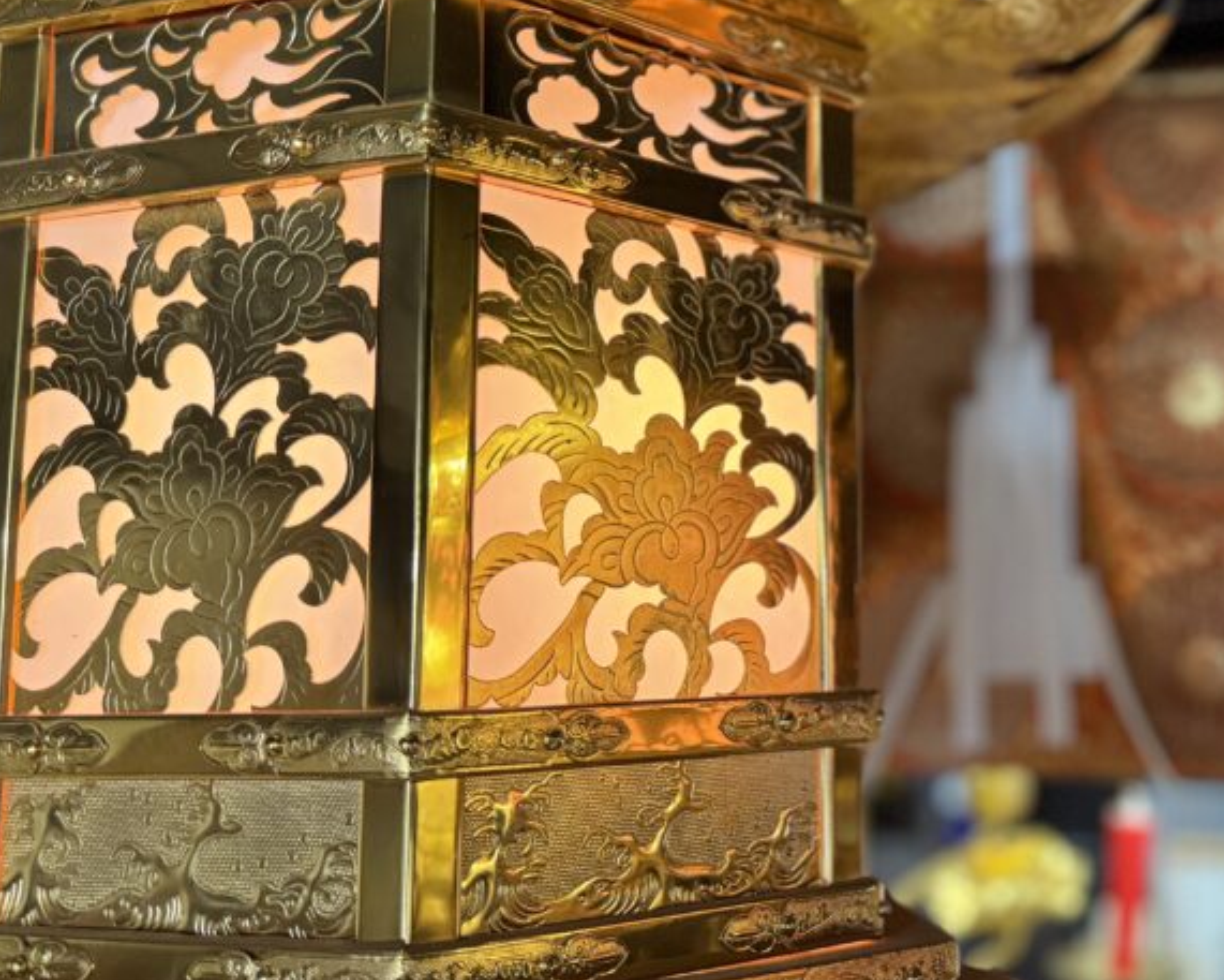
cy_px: 412
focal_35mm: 42
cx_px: 941
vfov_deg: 35.6
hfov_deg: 42.3
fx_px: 1522
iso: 640
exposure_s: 1/60
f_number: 1.78
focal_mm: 6.76
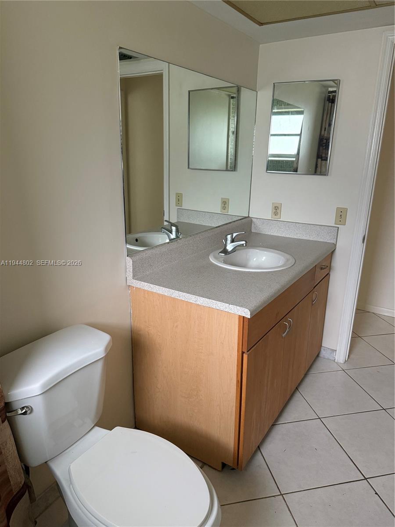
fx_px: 365
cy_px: 264
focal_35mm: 24
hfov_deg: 56.8
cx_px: 198
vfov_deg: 71.6
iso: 320
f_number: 1.78
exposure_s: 1/60
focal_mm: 6.76
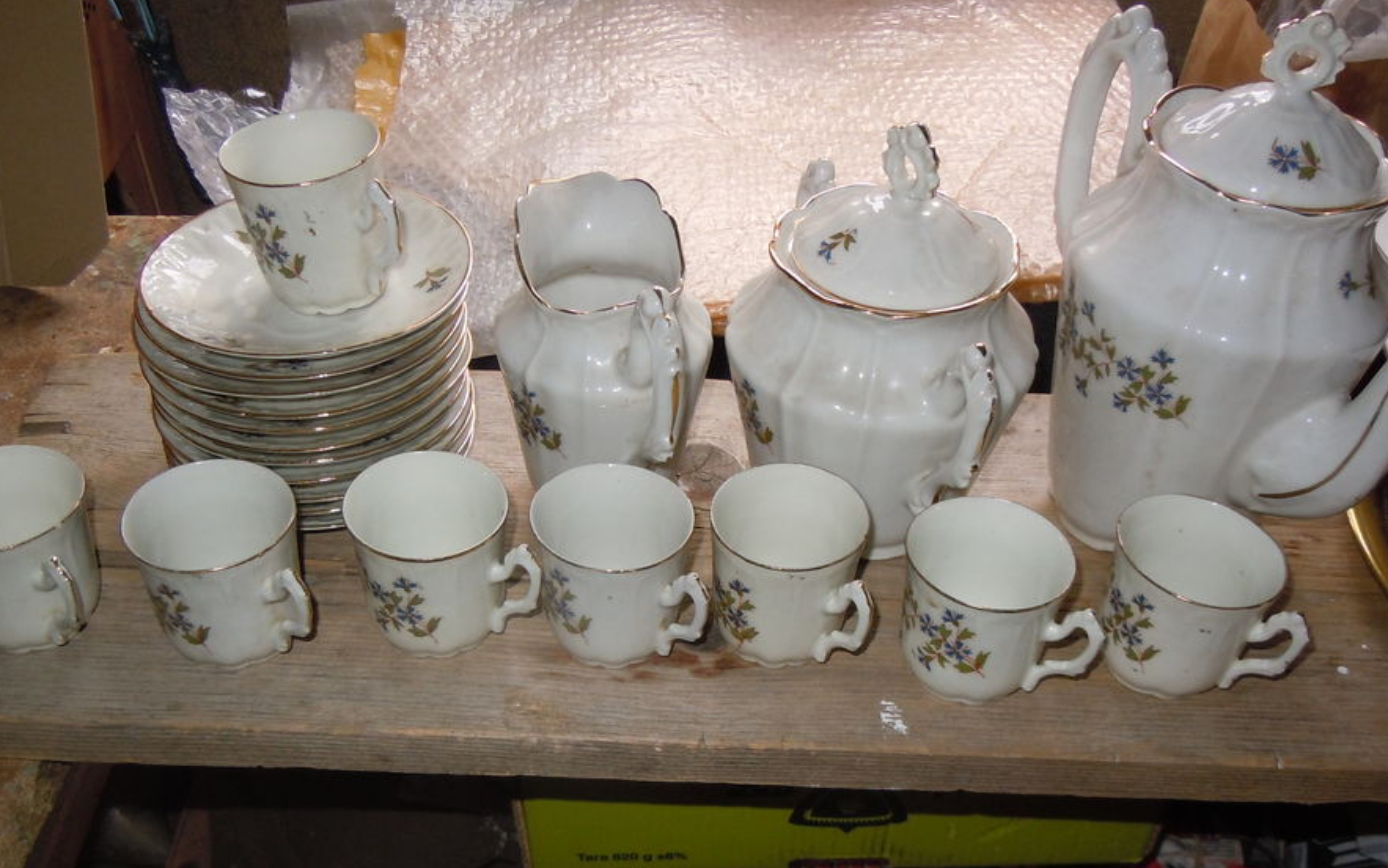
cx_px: 674
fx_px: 1362
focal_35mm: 36
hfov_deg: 54.0
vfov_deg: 35.1
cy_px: 566
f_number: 3.5
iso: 200
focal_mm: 5.4
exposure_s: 1/30
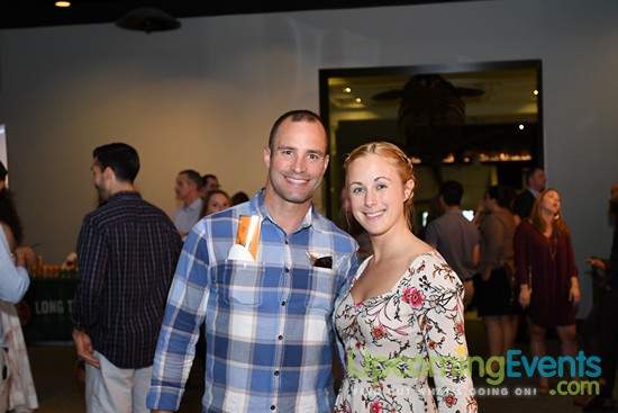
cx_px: 309
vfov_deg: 28.1
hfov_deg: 41.1
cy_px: 206
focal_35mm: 48
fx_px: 824
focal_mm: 32
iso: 1000
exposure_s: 1/125
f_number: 3.5
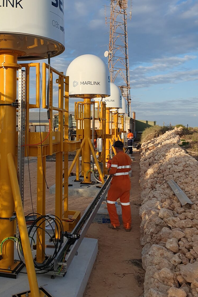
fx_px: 305
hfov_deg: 35.4
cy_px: 108
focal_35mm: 37
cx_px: 57
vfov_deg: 51.3
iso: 50
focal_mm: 4.32
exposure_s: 1/1284
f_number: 2.4
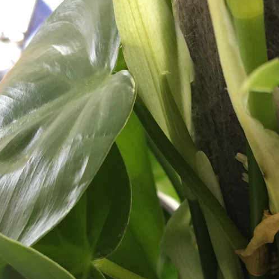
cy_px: 200
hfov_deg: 25.8
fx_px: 602
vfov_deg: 25.9
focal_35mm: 66
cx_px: 211
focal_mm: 4.15
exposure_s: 1/17
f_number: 2.2
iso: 80
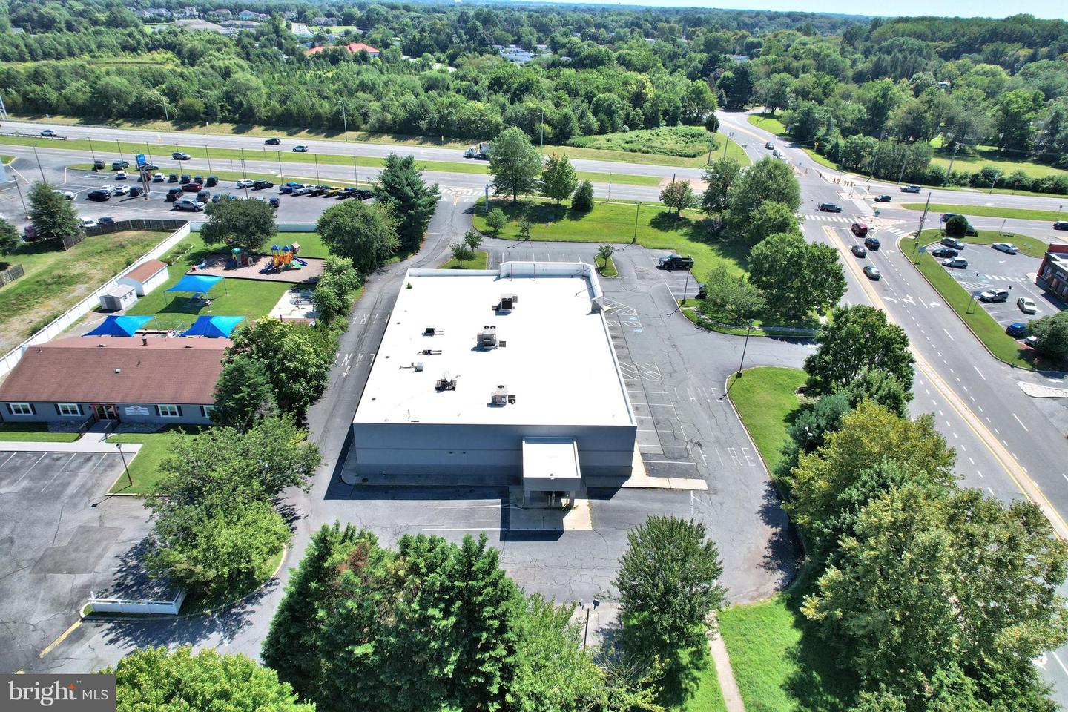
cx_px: 534
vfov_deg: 57.2
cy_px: 356
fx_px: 653
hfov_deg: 78.6
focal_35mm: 22
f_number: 2.8
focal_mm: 8.38
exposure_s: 1/3200
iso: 200
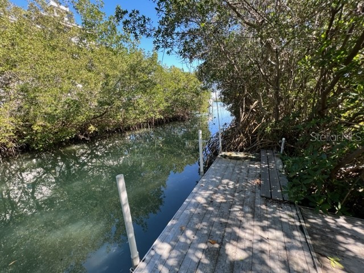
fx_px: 137
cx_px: 182
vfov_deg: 89.9
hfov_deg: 106.2
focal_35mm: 13
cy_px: 136
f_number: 1.8
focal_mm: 1.57
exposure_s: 1/171
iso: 32
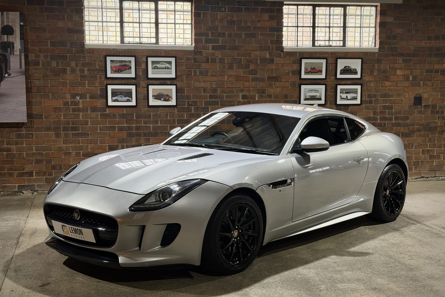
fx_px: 630
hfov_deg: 38.9
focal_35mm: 51
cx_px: 227
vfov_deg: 26.5
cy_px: 160
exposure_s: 1/100
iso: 320
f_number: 1.78
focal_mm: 6.76
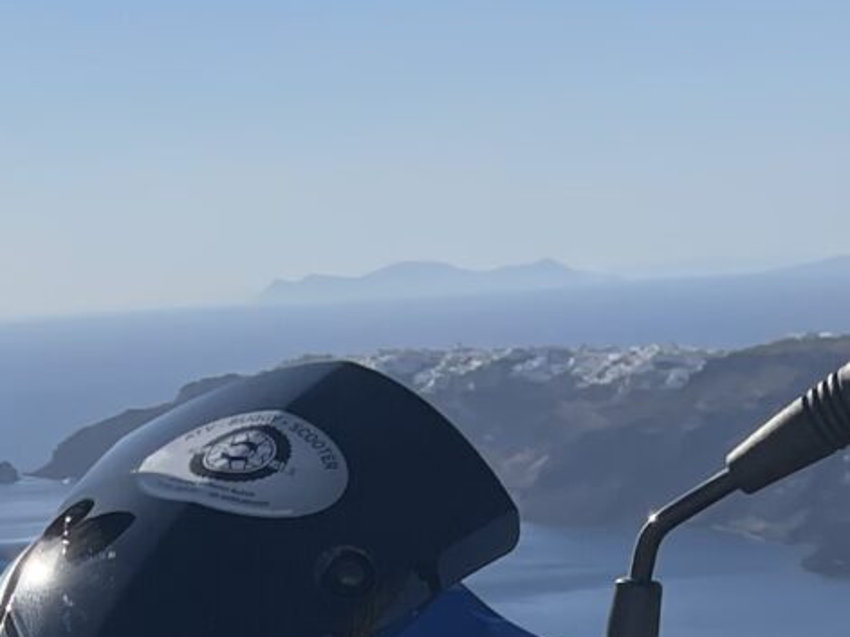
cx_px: -217
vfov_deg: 10.0
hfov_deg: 14.0
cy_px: 1353
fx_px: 3339
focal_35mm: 136
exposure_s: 1/9174
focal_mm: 5.1
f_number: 1.6
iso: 32
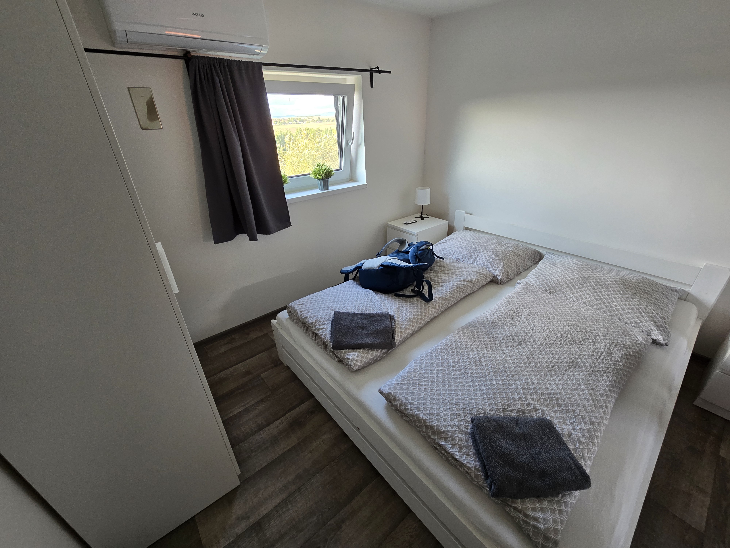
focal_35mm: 13
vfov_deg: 89.9
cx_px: 365
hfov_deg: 106.2
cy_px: 274
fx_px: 274
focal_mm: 2.2
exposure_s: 1/50
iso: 160
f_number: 2.2
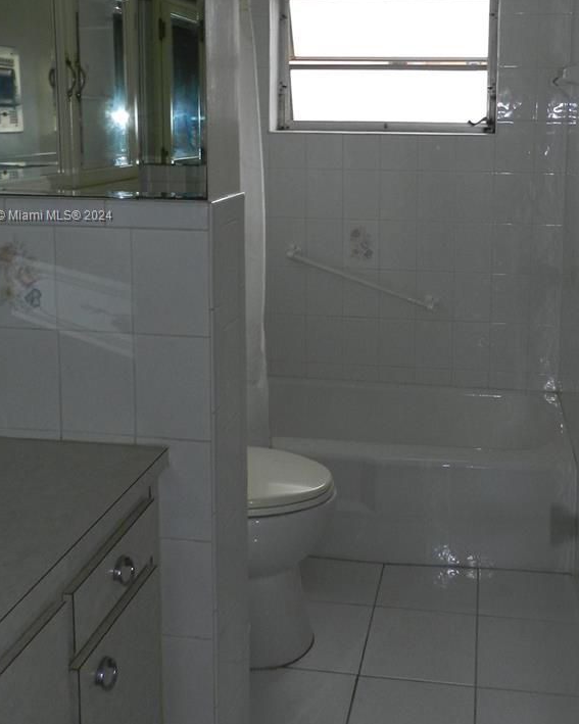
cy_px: 216
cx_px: 385
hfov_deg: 38.7
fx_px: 814
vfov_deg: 46.8
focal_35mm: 38
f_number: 3.4
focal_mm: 4
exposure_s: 1/30
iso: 200
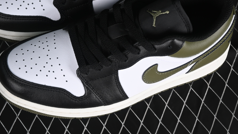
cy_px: 26
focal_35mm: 108
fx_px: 682
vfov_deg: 11.2
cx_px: 109
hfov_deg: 19.8
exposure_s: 1/60
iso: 160
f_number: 6.3
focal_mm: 50
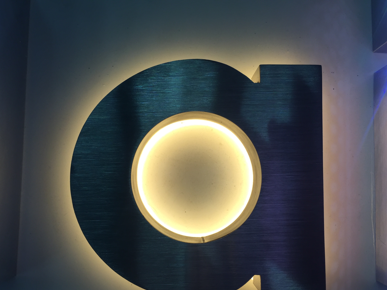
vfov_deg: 44.1
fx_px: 358
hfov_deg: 56.8
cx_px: 199
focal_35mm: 32
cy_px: 159
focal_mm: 4.15
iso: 40
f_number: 2.2
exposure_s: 1/120
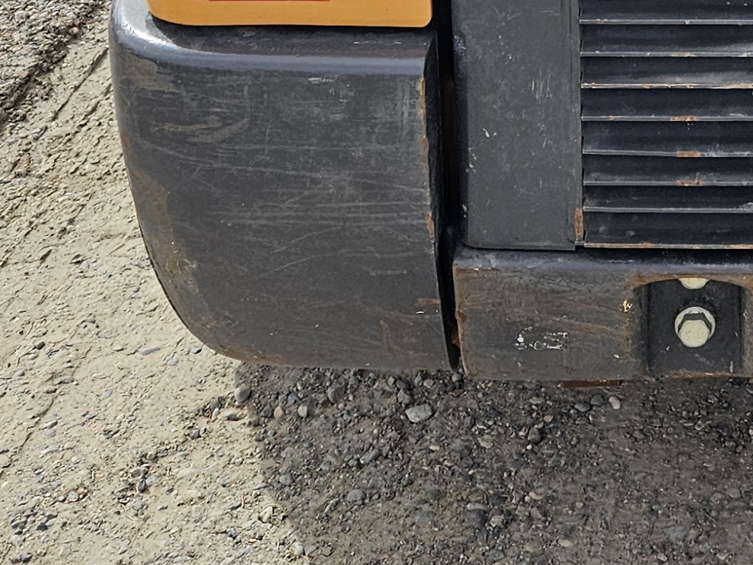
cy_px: -527
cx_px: 929
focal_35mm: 93
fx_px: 2023
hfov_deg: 19.7
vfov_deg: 13.8
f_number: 1.8
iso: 40
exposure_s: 1/2000
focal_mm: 5.4
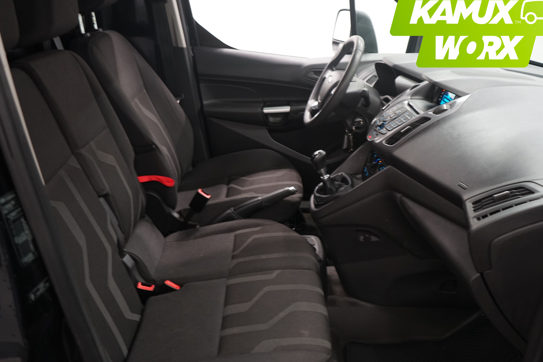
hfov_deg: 58.6
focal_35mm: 32
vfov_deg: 41.1
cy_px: 173
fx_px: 483
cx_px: 300
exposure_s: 1/10
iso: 800
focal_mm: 28
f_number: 4.5
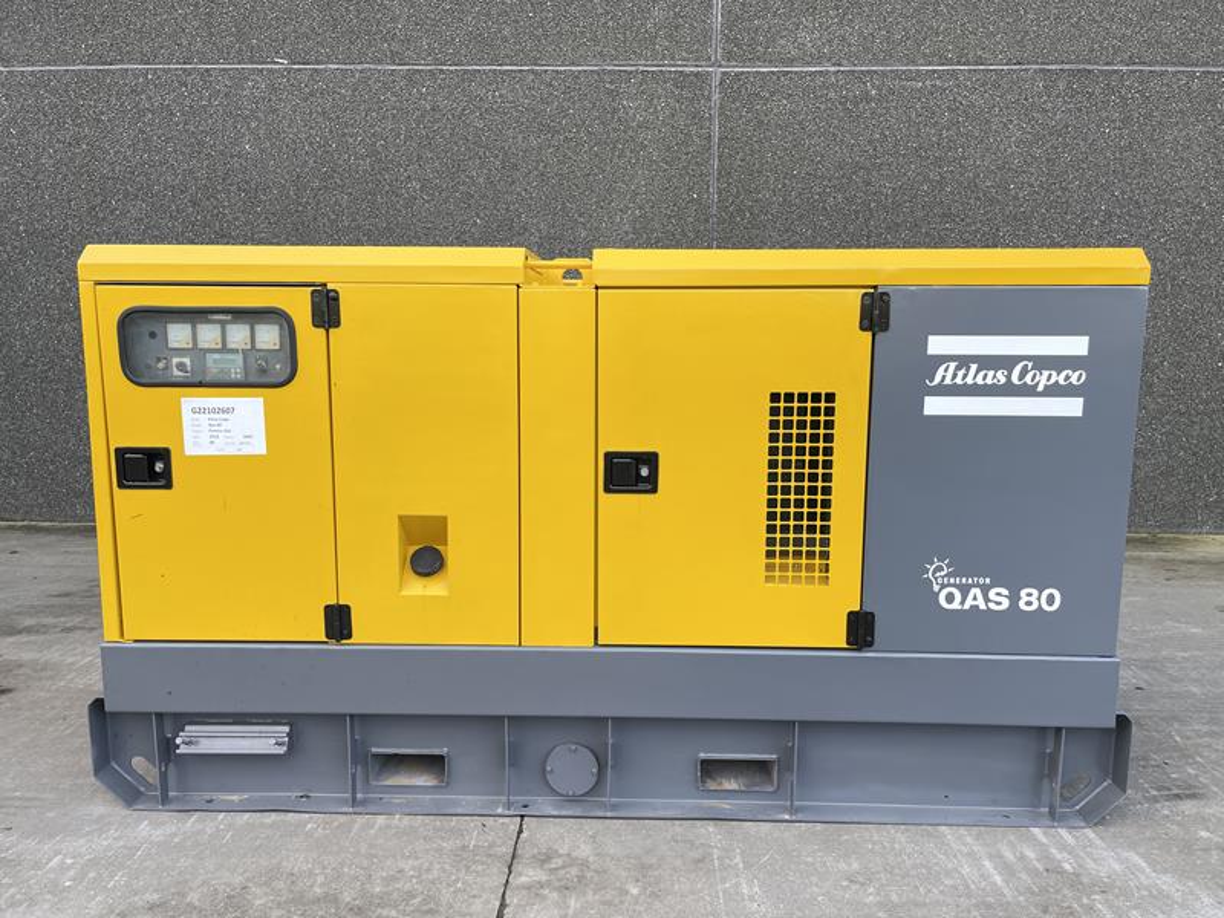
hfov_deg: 67.3
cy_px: 459
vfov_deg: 53.1
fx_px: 919
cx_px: 612
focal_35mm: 26
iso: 32
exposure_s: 1/256
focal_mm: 5.1
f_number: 1.6
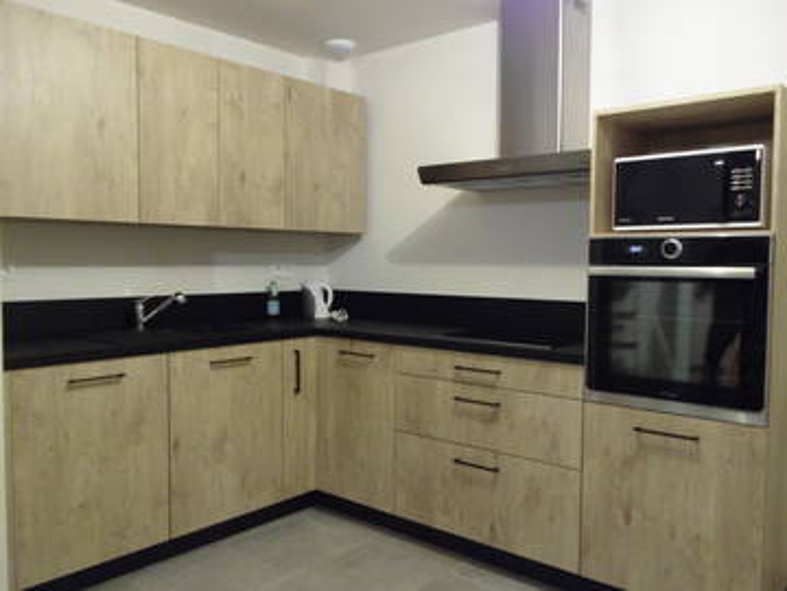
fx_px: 659
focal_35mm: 29
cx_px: 394
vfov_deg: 48.2
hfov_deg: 61.7
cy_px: 296
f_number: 3.2
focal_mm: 5.3
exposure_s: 1/8
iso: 500
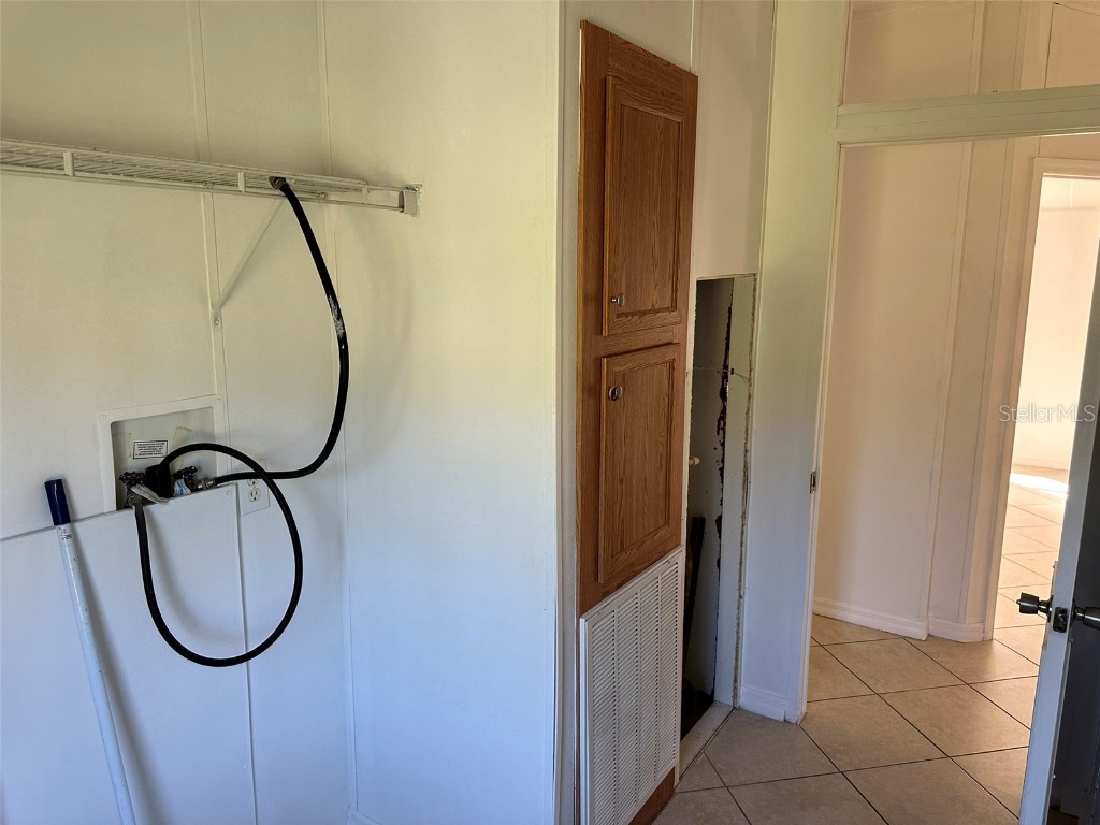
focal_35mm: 24
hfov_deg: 71.6
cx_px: 550
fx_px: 763
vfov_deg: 56.8
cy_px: 412
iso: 160
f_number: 1.78
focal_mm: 6.86
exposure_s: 1/121
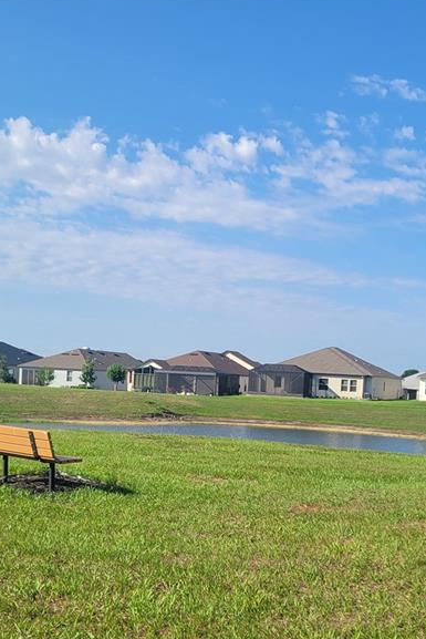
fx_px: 851
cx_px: 230
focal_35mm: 48
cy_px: 418
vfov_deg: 40.7
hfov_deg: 28.1
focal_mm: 5.4
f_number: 1.8
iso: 40
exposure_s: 1/2593
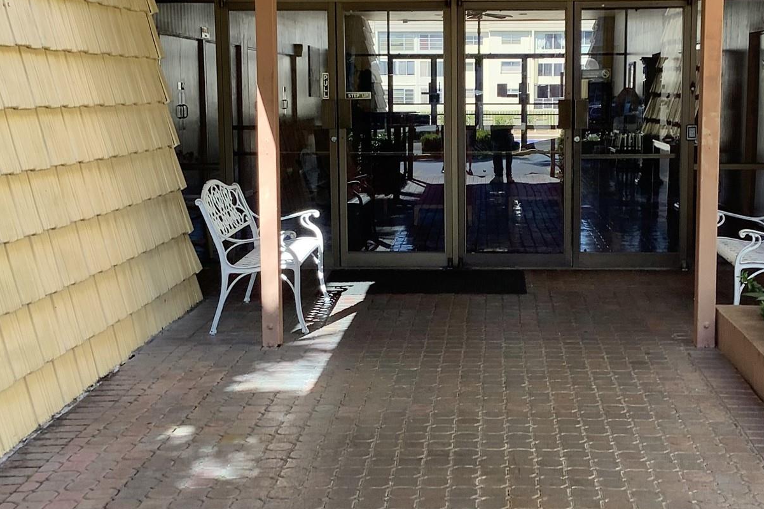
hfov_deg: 36.2
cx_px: 447
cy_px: 229
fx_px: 1167
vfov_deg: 24.6
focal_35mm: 55
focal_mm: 3.3
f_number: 2.4
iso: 25
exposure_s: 1/120
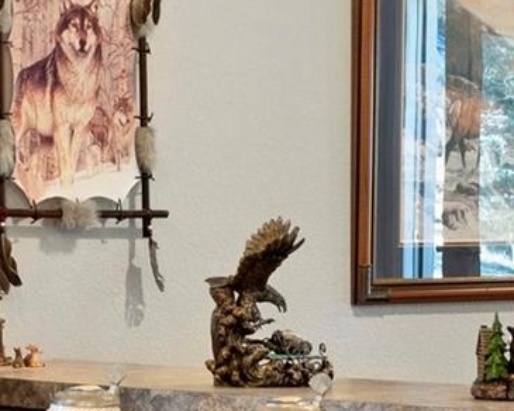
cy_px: 494
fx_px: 2814
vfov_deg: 8.3
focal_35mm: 185
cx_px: 404
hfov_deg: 10.4
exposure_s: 4
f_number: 8
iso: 100
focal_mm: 30
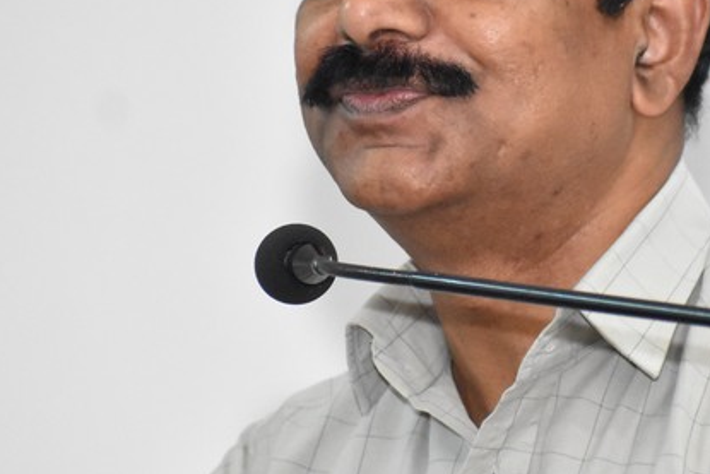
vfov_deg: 2.2
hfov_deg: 3.3
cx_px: 529
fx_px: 12192
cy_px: 241
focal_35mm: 618
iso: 8000
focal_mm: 190
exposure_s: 1/320
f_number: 5.3
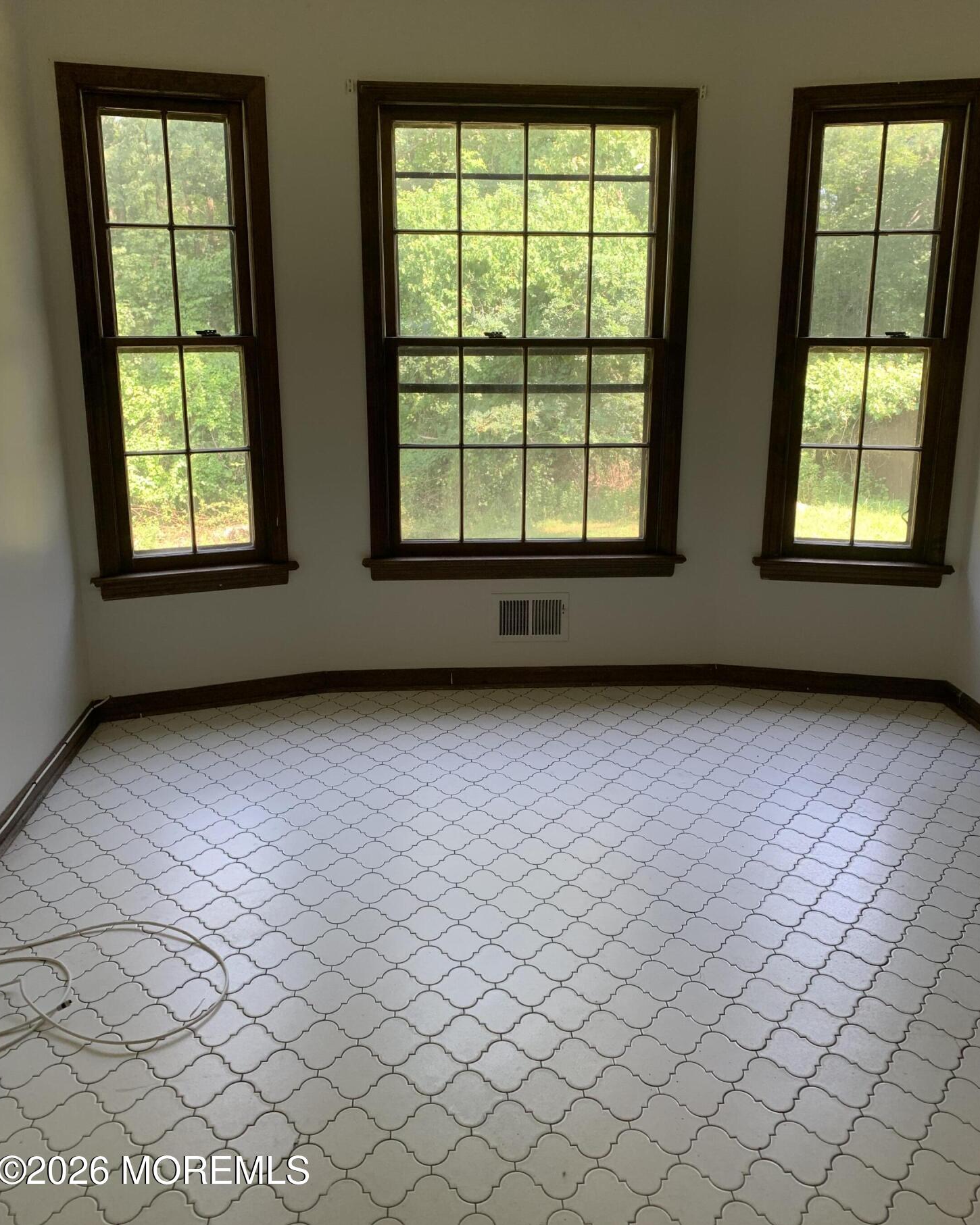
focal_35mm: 28
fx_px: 1015
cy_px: 557
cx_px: 501
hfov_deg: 51.5
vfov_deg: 62.1
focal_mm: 4.25
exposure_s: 1/121
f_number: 1.8
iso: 64
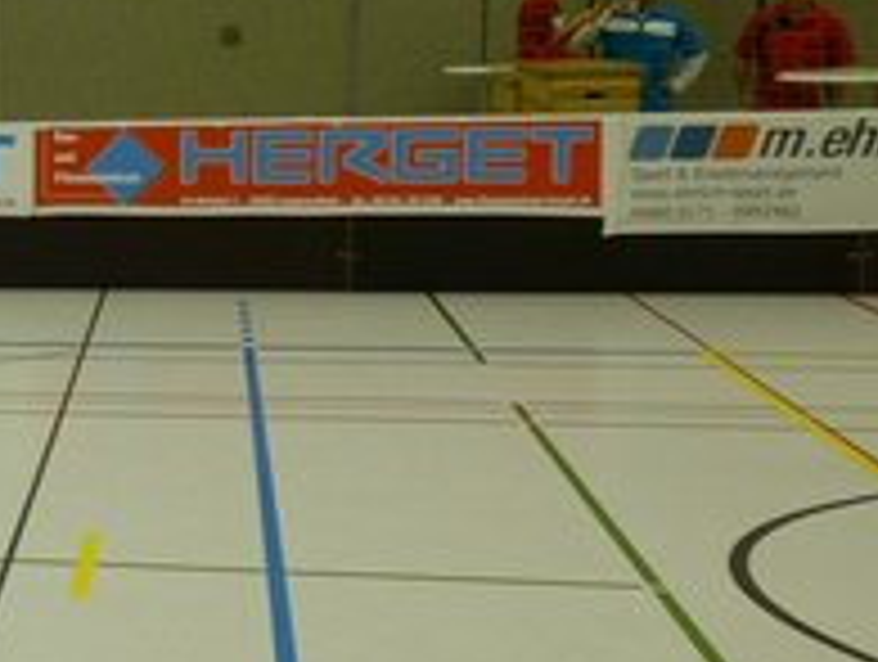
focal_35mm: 86
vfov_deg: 17.2
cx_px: -639
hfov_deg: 18.5
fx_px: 2185
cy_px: 286
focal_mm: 4.3
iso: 125
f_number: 3.3
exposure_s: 1/60
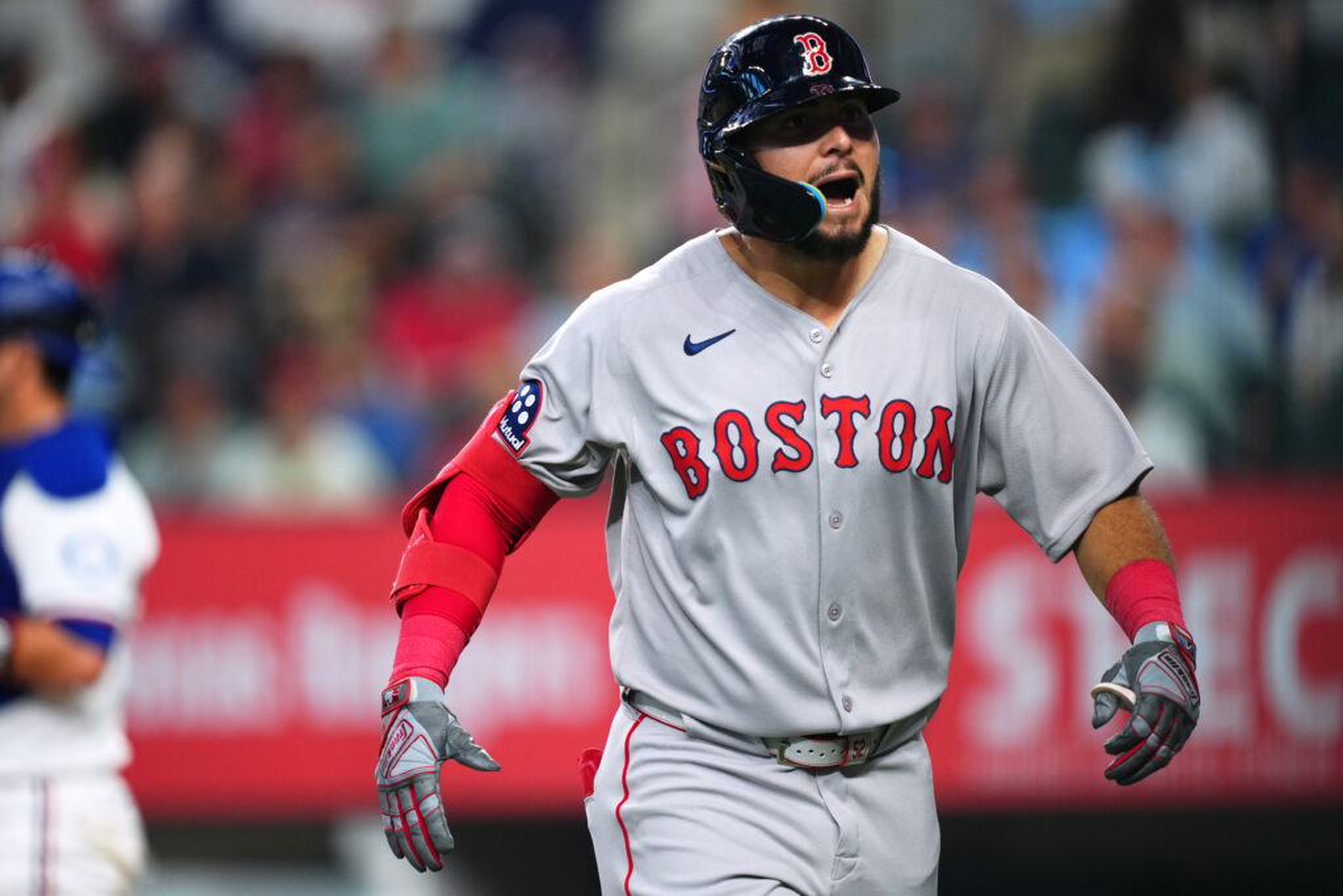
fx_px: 14923
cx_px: 672
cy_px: 448
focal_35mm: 400
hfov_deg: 5.2
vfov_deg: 3.4
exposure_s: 1/2000
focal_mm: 400
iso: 2500
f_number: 2.8
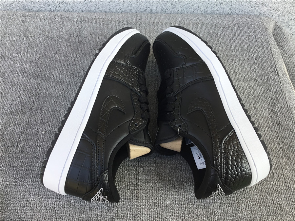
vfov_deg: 45.4
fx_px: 264
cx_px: 148
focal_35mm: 31
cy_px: 110
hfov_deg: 58.4
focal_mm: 3.3
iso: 25
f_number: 2.4
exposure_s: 1/115
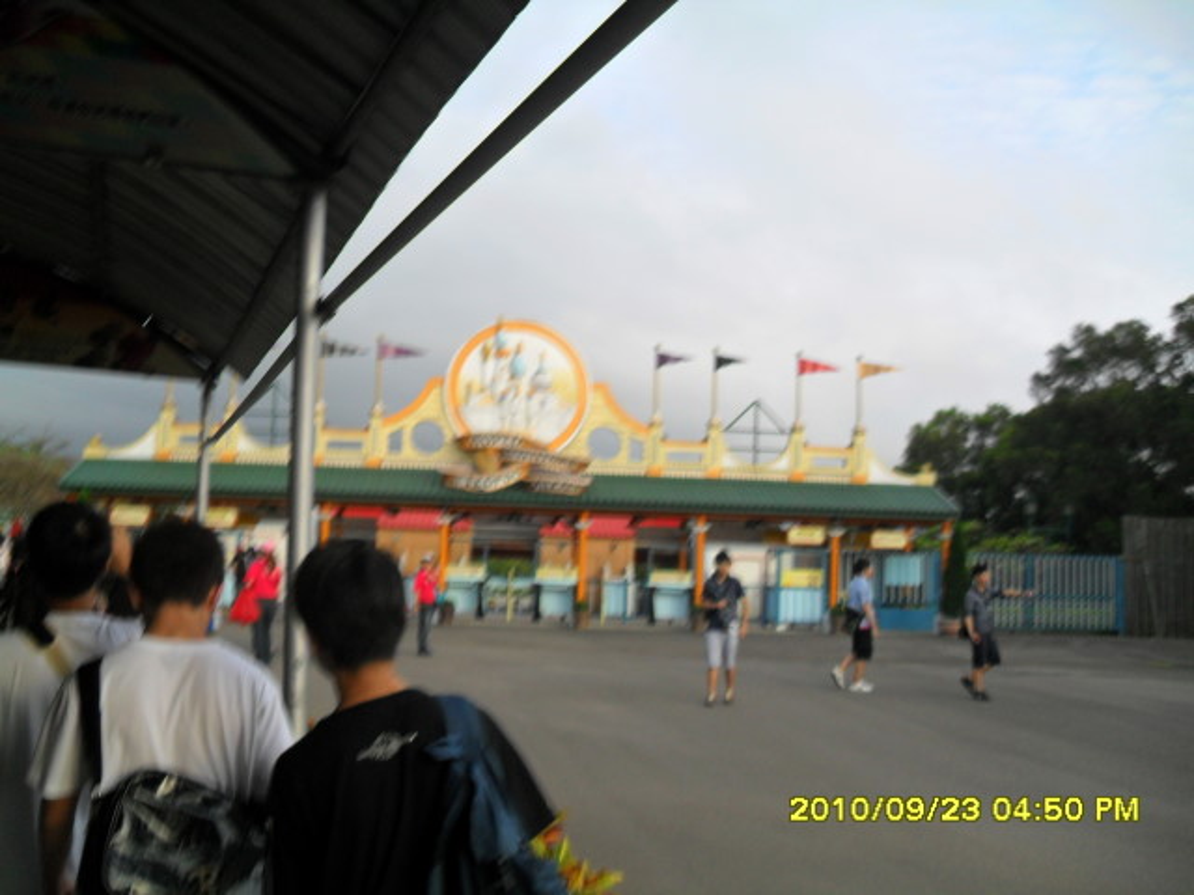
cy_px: 448
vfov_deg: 40.7
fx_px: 1207
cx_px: 597
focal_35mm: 35
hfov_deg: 52.6
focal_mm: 6.2
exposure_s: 1/60
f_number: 8.9
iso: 100
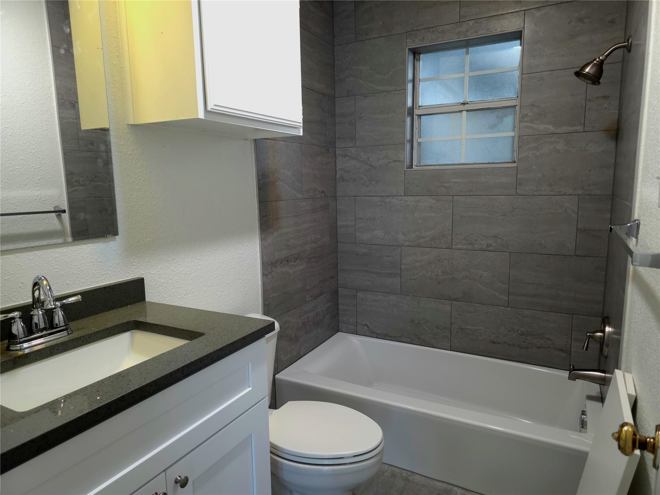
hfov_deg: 73.9
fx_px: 439
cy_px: 248
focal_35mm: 23
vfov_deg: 58.9
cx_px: 330
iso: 80
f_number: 1.7
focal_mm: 6.3
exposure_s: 1/60.2
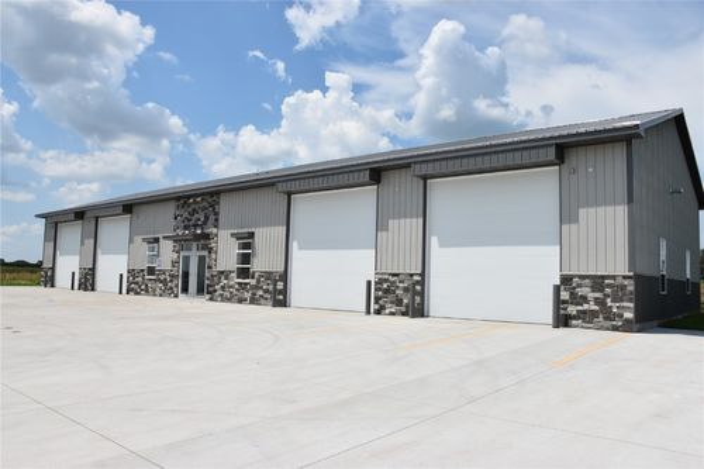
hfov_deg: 67.4
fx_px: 528
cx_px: 352
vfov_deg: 47.9
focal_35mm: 27
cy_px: 234
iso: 200
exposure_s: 1/500
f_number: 11
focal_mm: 18
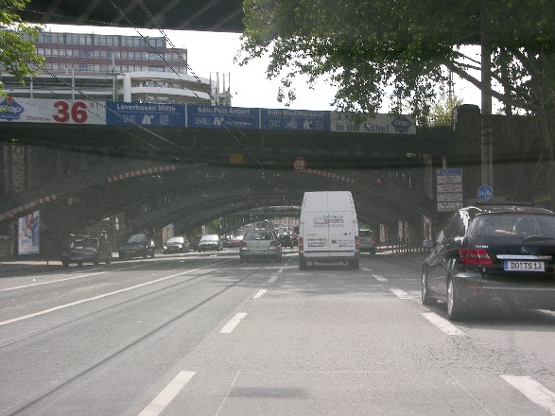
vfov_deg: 23.6
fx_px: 994
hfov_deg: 31.2
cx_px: 278
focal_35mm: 62
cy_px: 208
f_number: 6.4
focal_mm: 15.7
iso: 50
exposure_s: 1/127
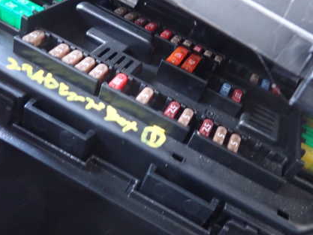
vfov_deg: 39.7
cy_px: 110
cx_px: 166
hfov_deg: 51.3
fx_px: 326
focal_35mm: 36
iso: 800
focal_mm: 4.5
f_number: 2
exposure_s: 1/25
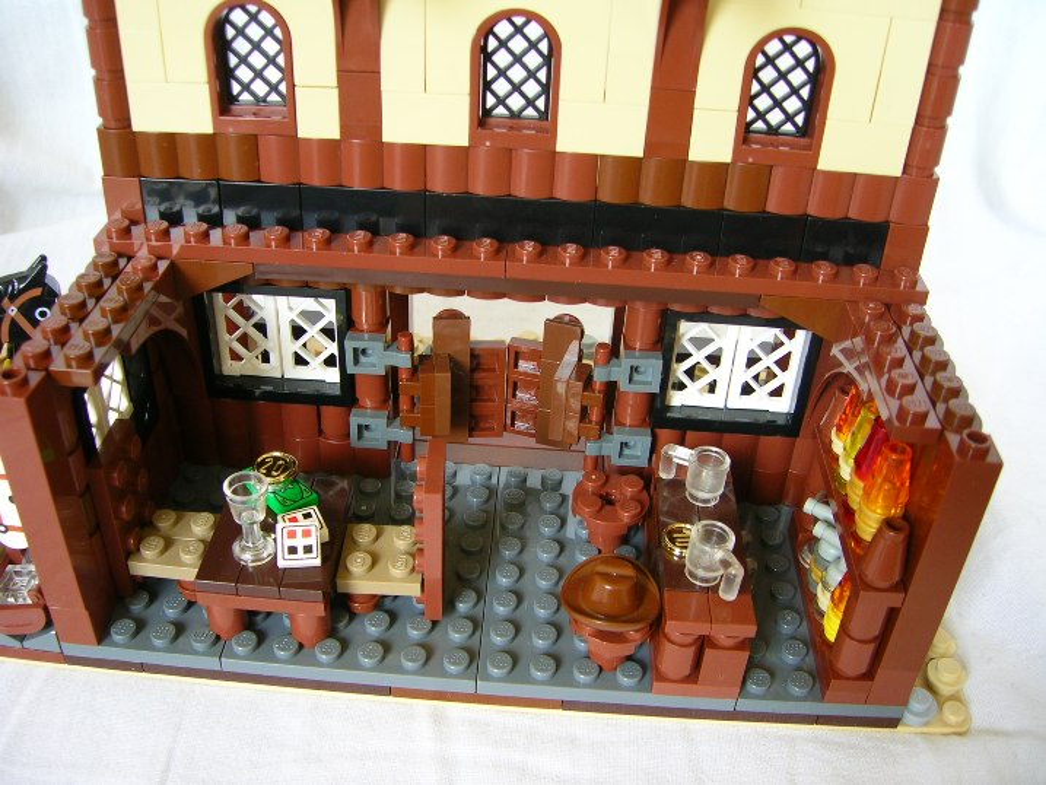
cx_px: 523
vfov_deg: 41.8
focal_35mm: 34
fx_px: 1028
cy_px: 392
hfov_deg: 53.9
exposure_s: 1/4.8
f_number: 2.9
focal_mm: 5.7
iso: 50
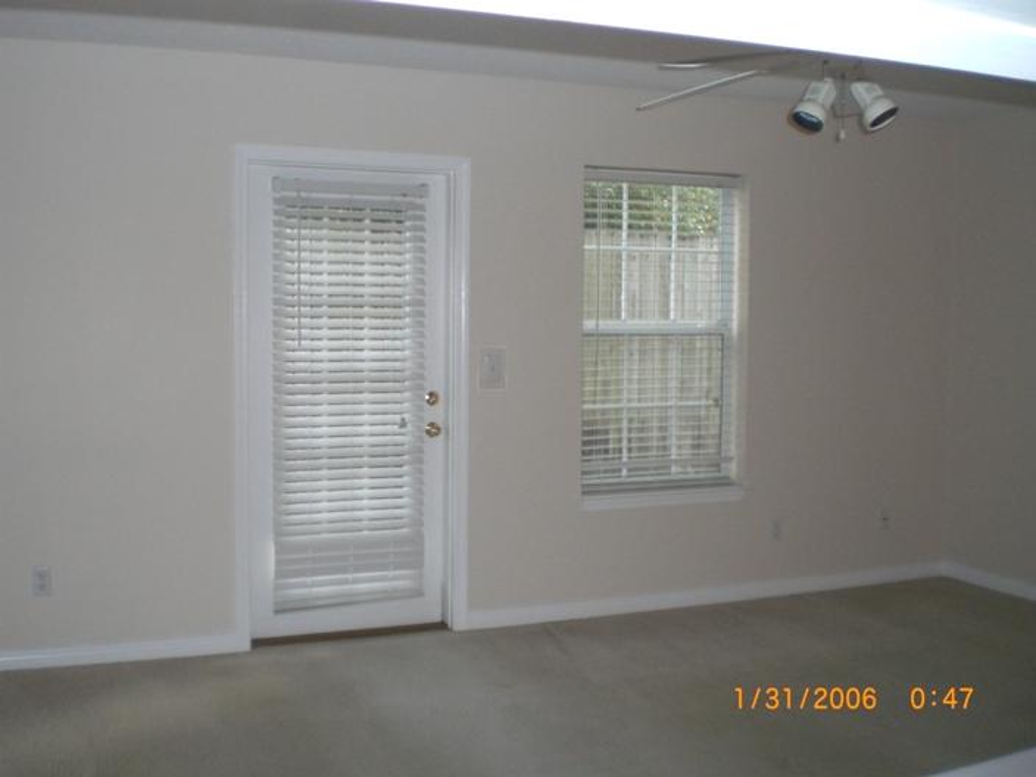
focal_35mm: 38
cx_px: 518
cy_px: 388
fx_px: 1137
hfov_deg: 49.0
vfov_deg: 37.7
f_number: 3.1
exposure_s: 1/60
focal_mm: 6.3
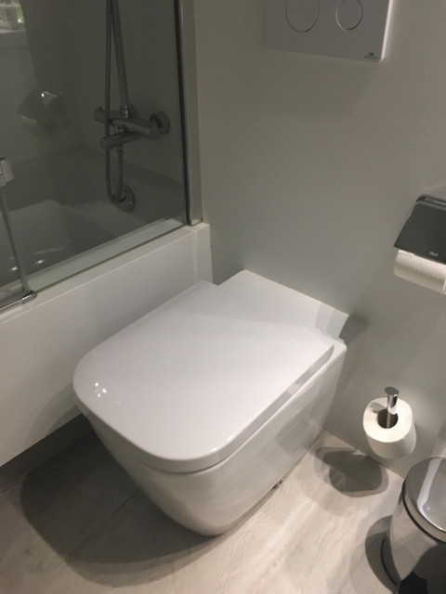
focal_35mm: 29
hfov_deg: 48.2
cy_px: 297
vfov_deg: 61.7
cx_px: 223
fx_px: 498
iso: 160
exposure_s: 1/33
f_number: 2.2
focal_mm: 4.15
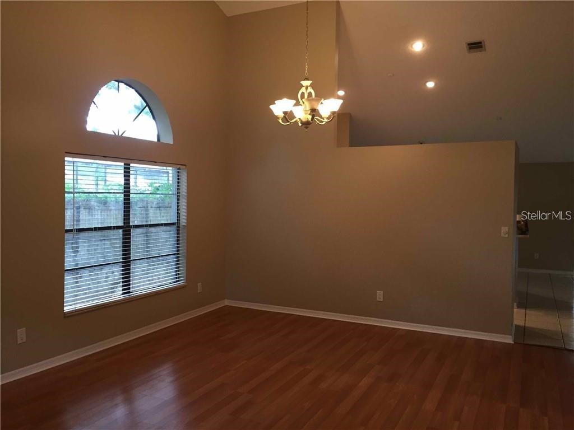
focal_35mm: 29
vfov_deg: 48.2
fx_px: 481
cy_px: 215
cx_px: 287
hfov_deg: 61.7
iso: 125
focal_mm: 4.15
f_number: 2.2
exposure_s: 1/30
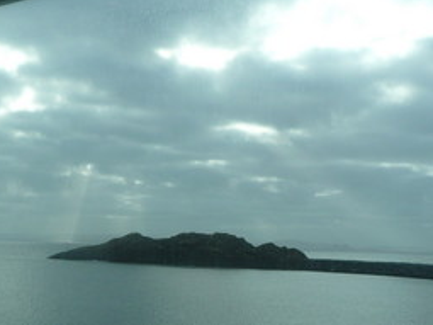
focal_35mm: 55
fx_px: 688
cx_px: 117
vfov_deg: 25.9
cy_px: 275
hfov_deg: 34.3
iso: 100
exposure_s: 1/800
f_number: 3.3
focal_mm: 4.6
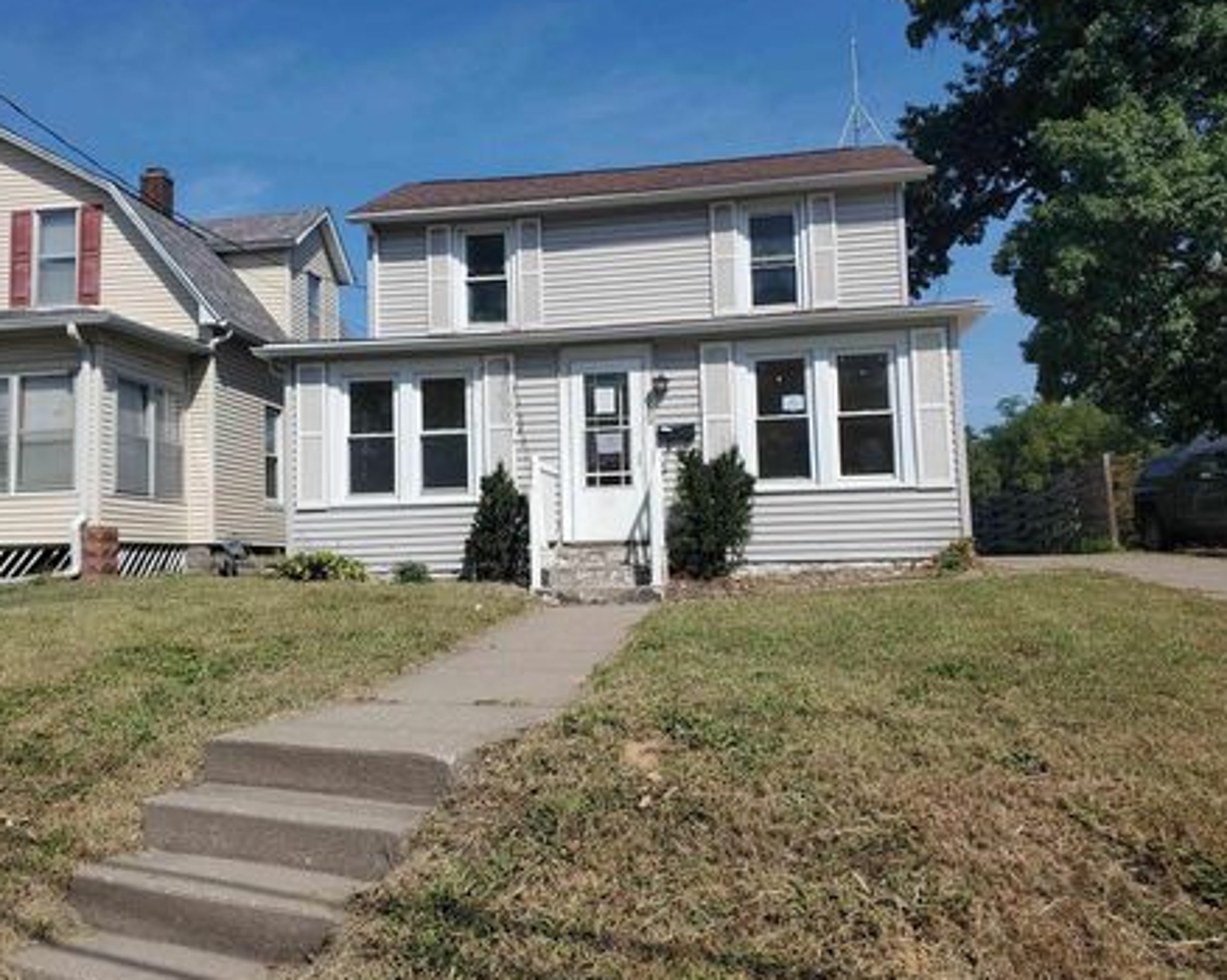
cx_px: 597
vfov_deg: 49.9
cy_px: 483
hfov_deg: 60.5
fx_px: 1053
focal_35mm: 29
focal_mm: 4.3
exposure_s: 1/2450
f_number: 2.4
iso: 50
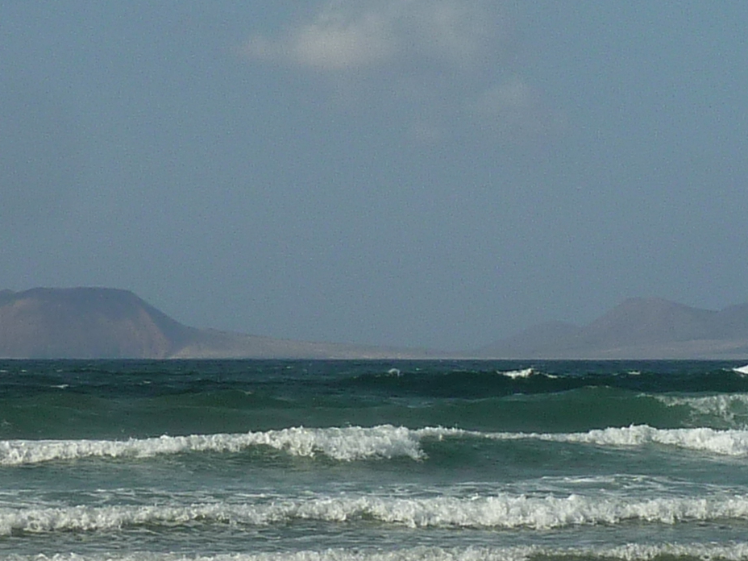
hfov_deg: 8.5
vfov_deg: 6.3
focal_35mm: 234
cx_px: 551
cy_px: 335
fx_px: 5056
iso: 80
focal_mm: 9.7
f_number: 5.6
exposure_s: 1/640
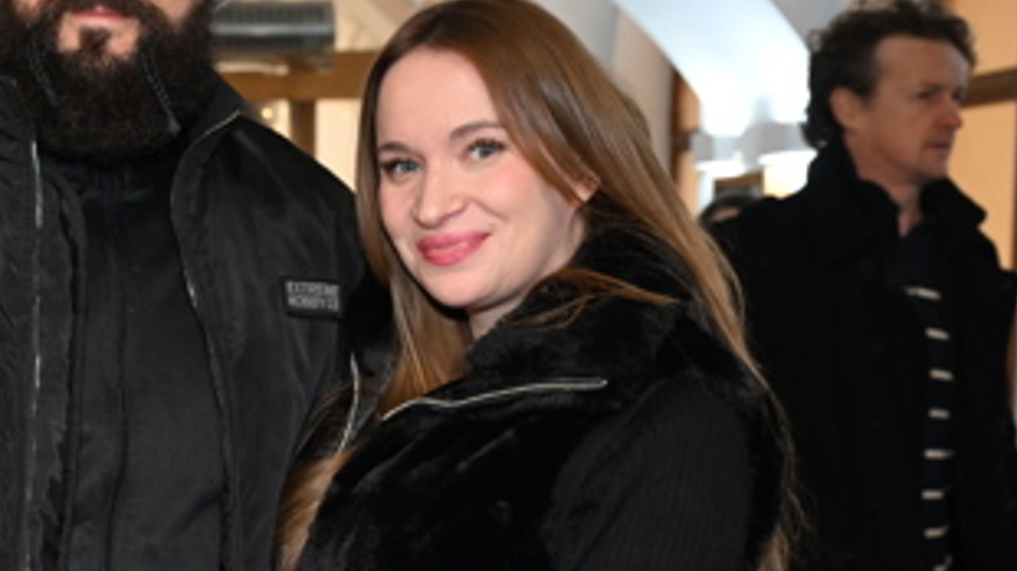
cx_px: 52
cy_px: 466
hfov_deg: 26.4
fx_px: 2075
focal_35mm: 77
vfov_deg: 15.5
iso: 2500
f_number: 5
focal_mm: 33
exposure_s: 1/125
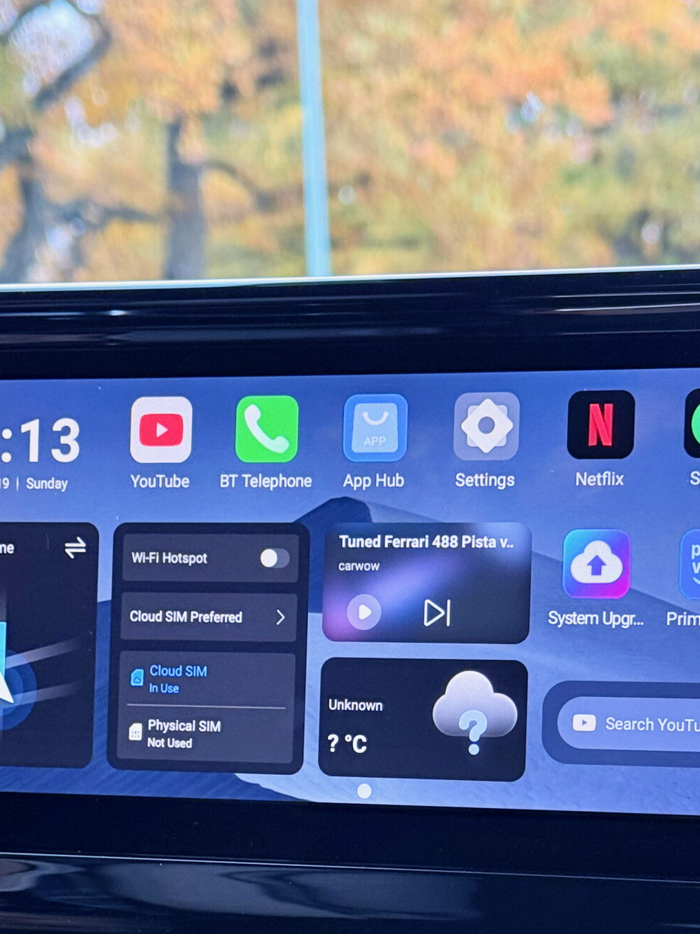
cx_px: 420
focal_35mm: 93
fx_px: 2507
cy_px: 729
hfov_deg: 15.9
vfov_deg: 20.9
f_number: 1.78
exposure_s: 1/60
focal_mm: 6.76
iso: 200
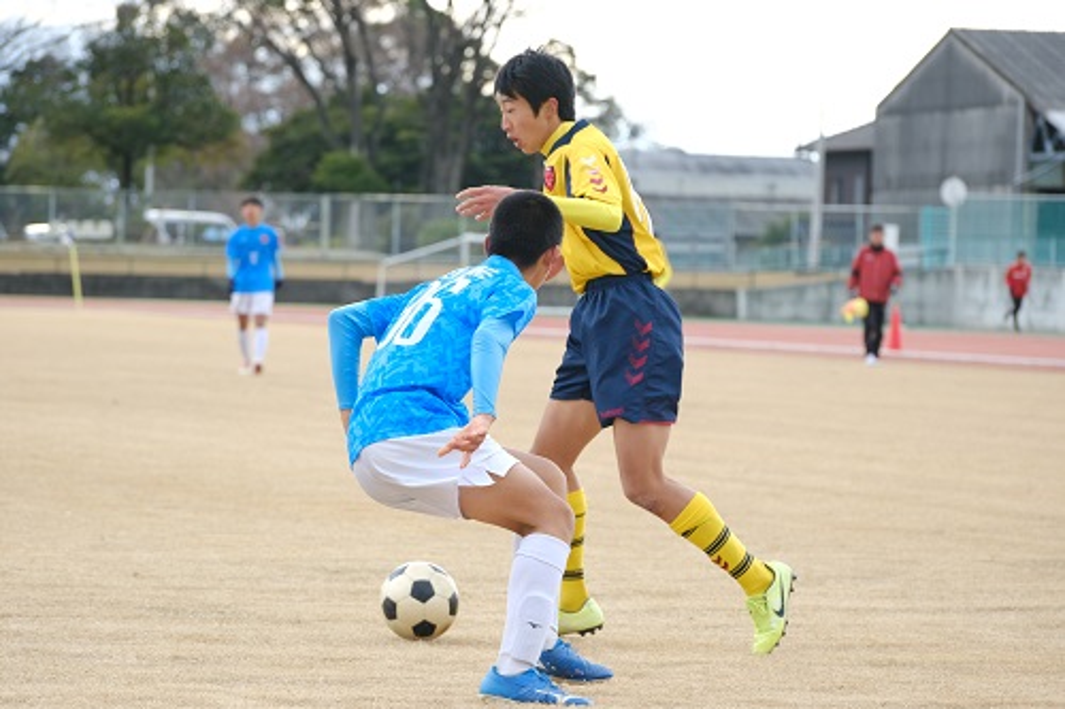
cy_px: 354
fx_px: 5441
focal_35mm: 184
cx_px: 532
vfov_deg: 7.5
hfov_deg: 11.2
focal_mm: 122.5
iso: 800
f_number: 5
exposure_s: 1/500
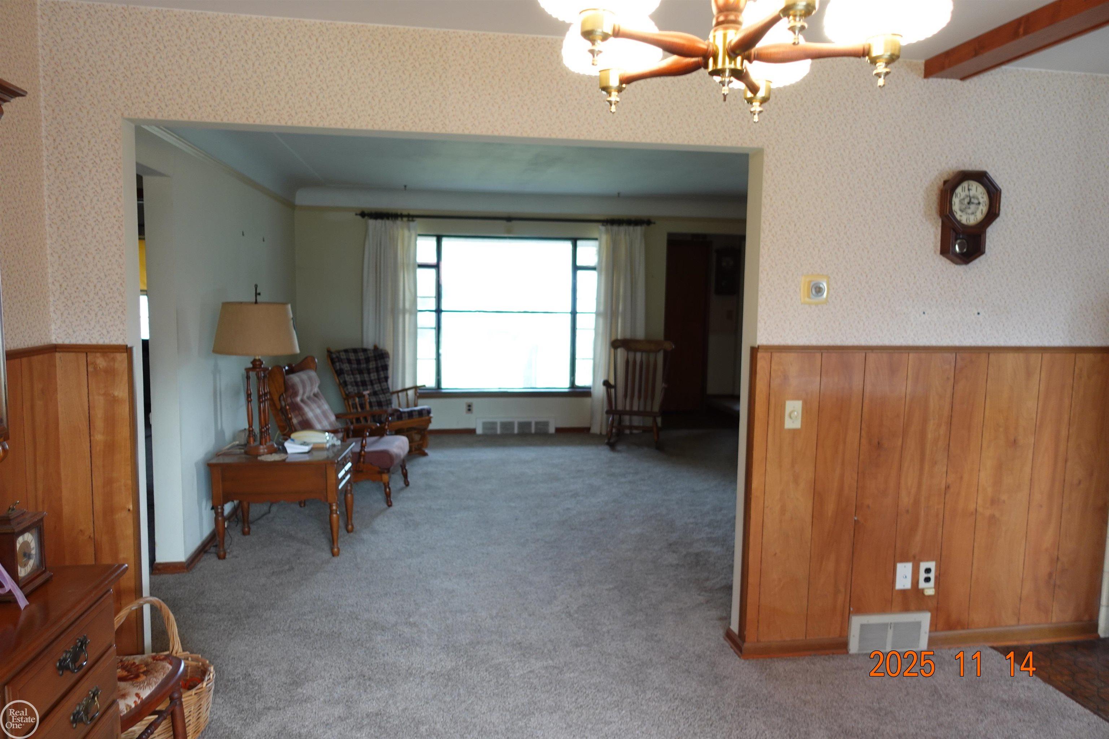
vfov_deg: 53.1
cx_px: 554
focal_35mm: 24
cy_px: 370
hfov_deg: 73.7
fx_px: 739
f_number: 1.8
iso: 125
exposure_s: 1/30
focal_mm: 9.4
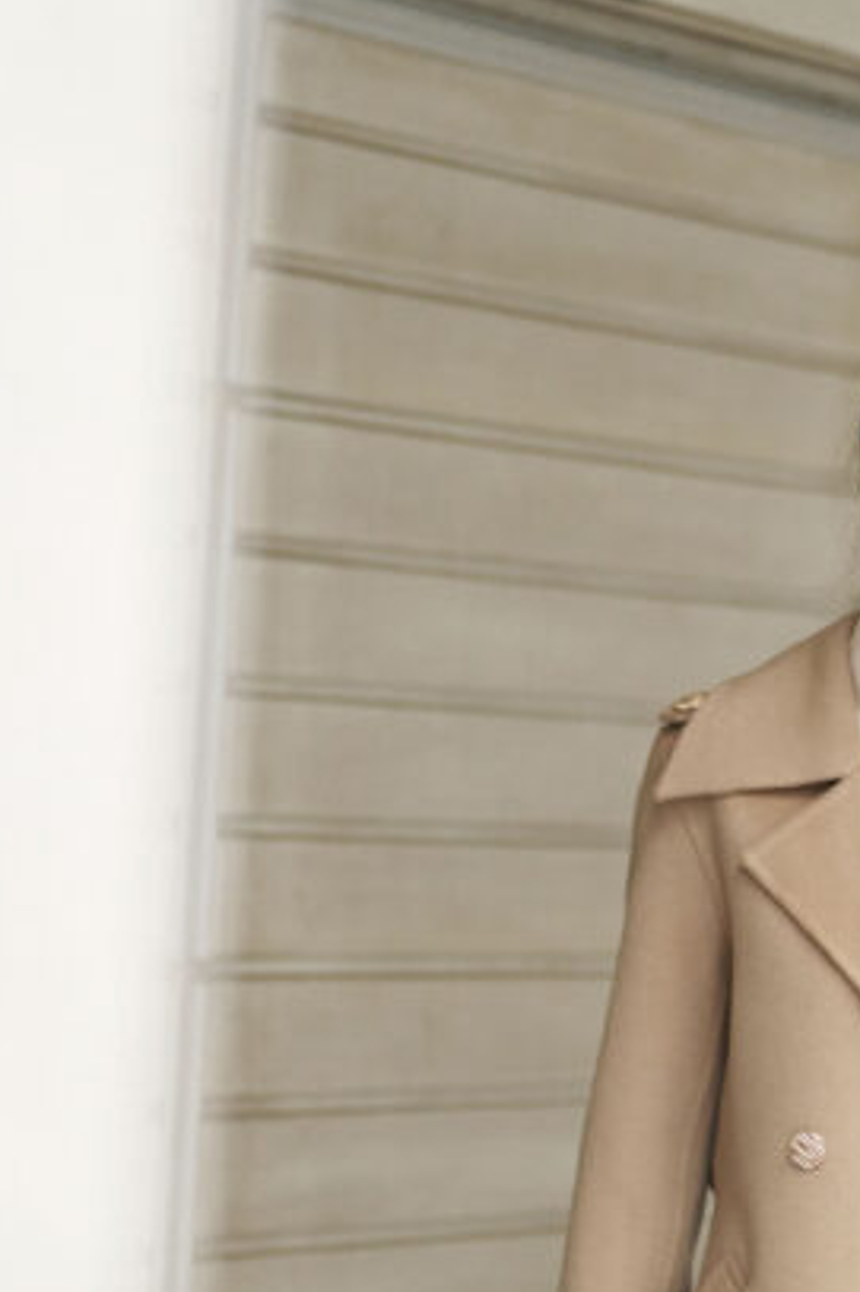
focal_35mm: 122
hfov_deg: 11.1
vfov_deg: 16.7
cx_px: 936
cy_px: 982
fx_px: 4375
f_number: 1.4
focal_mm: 50
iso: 800
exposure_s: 1/125
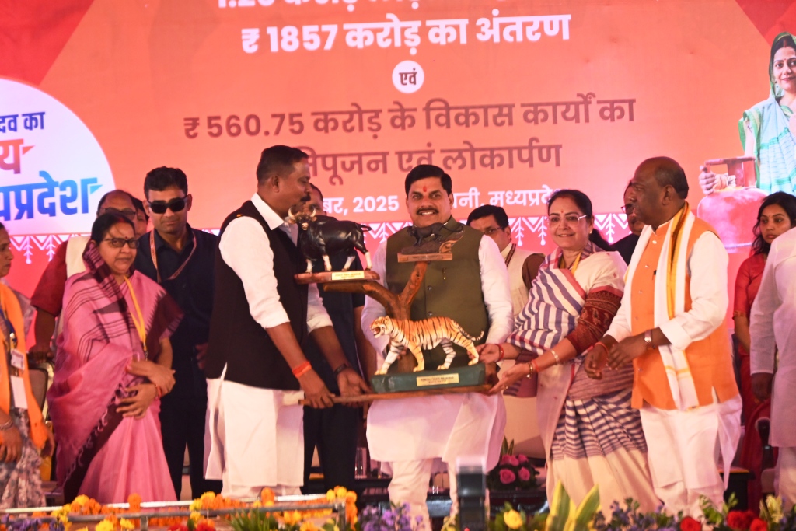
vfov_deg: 6.5
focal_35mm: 210
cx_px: 398
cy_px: 266
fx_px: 4644
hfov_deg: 9.8
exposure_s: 1/100
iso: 2500
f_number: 6.3
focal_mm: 140
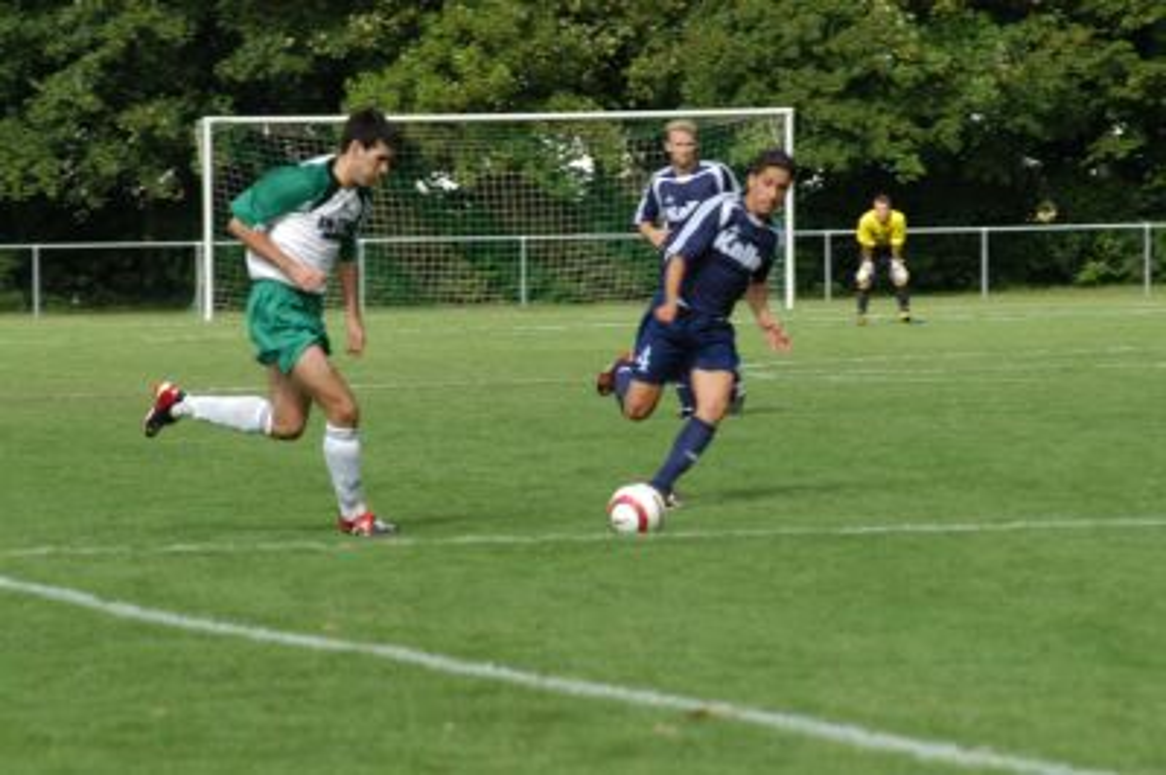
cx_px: 583
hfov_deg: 6.9
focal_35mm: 300
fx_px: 9708
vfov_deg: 4.6
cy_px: 388
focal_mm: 200
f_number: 6.3
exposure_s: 1/640
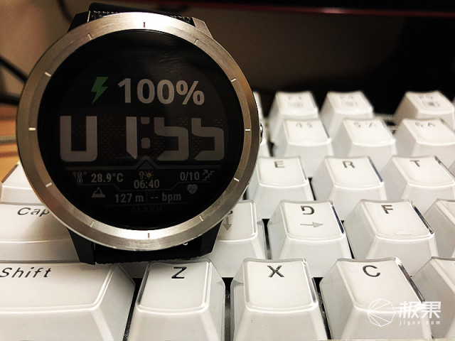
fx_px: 368
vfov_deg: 49.7
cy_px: 170
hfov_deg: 63.4
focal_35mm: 28
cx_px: 228
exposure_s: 1/17
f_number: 1.8
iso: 80
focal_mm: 4
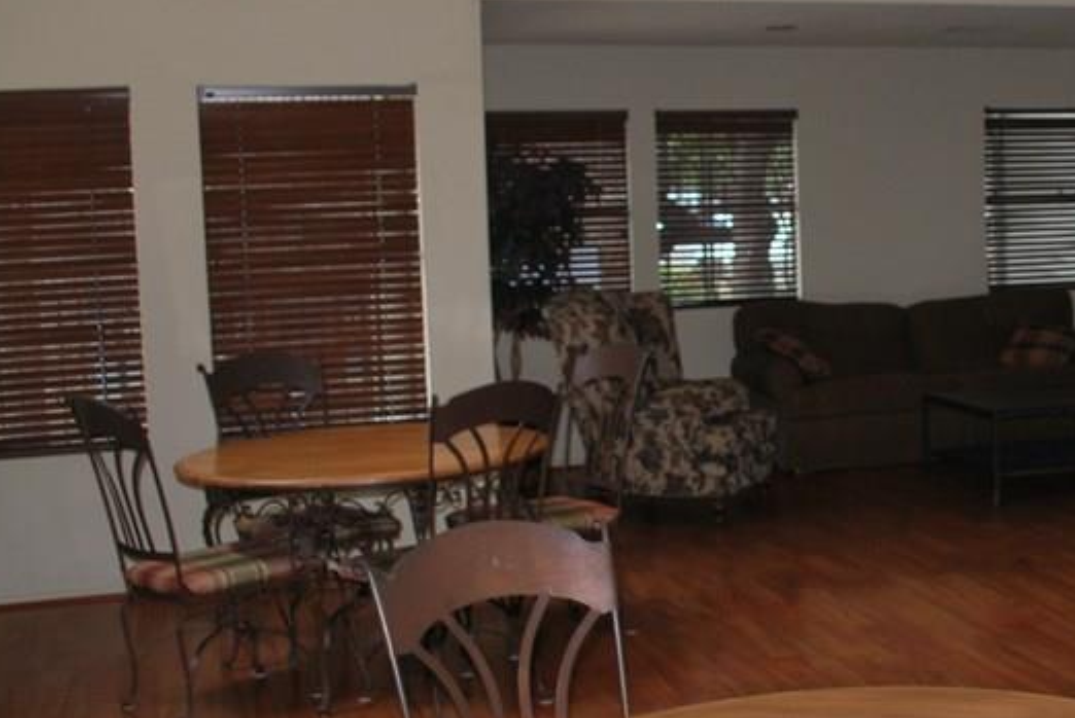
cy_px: 362
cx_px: 926
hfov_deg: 34.0
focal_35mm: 56
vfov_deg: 24.2
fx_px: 1674
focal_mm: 18
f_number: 3.5
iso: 200
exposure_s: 1/60
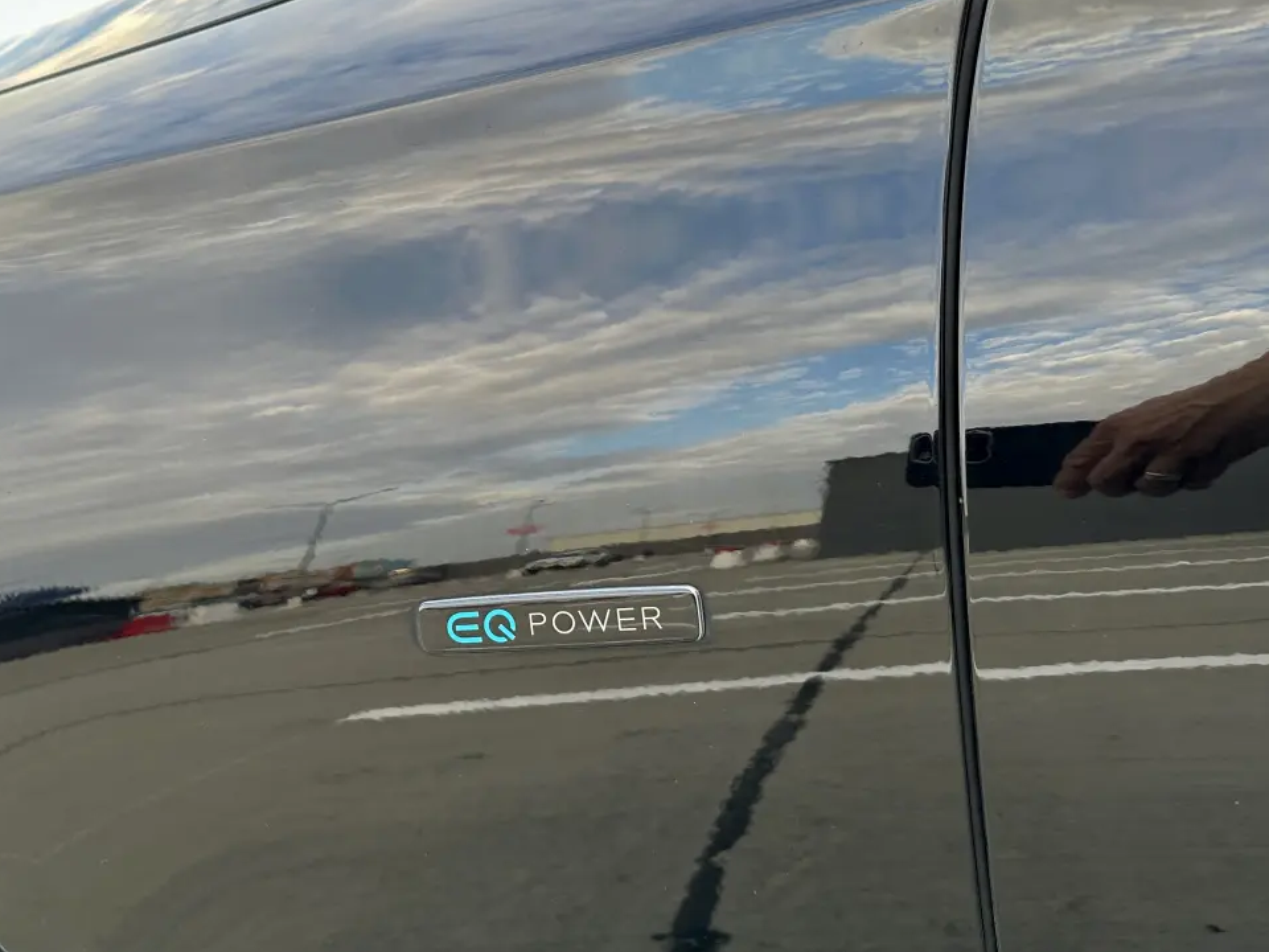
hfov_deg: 50.9
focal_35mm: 36
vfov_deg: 39.6
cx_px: 493
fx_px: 1320
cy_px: 438
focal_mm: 6.86
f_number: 1.78
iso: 64
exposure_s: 1/144
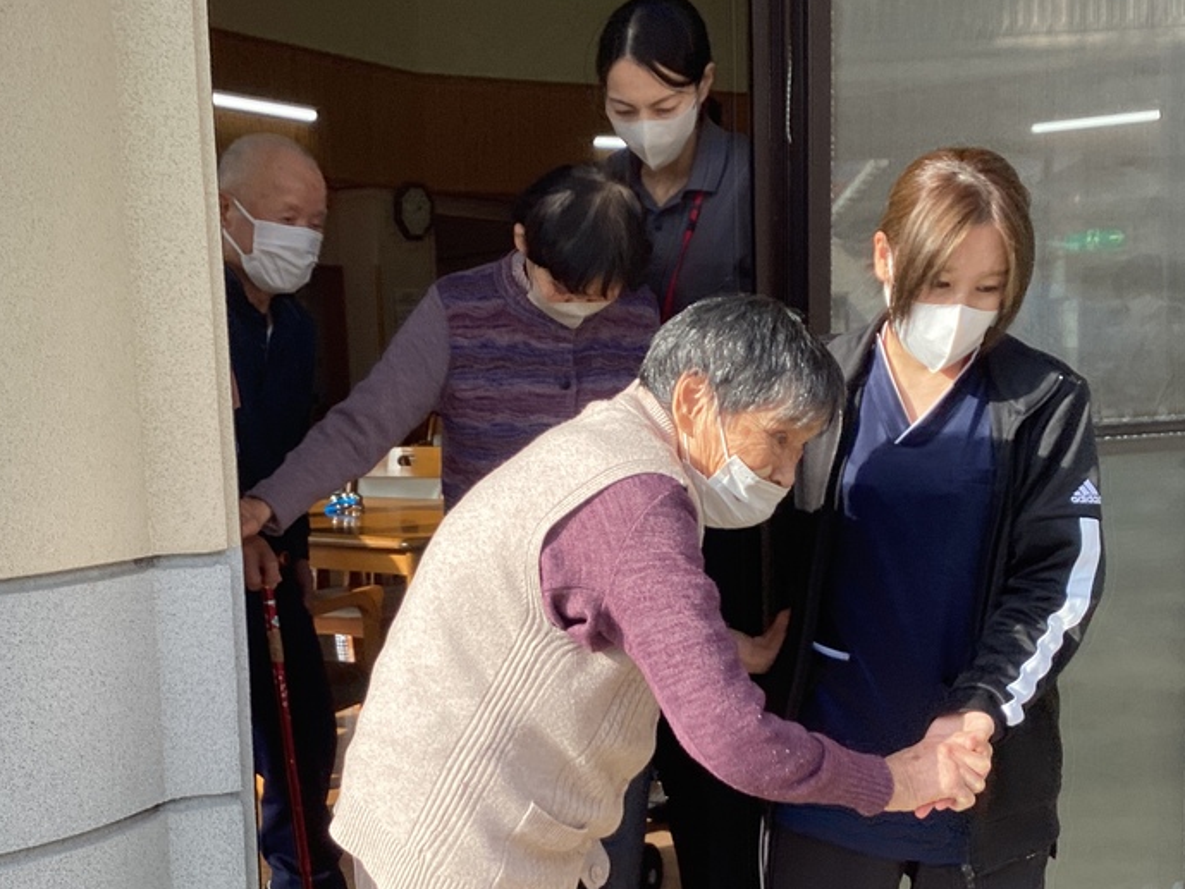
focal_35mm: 45
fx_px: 1541
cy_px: 585
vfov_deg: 32.0
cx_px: 590
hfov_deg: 42.1
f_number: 2.4
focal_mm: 3.3
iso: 25
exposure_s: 1/237
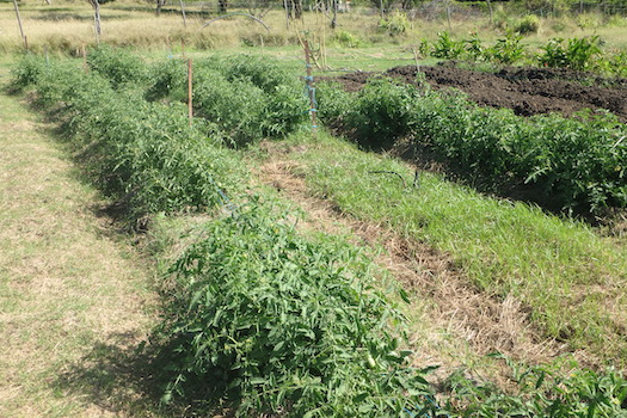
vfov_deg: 35.0
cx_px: 314
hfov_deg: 50.7
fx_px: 662
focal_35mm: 38
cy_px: 189
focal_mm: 6.4
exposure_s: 1/400
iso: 125
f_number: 5
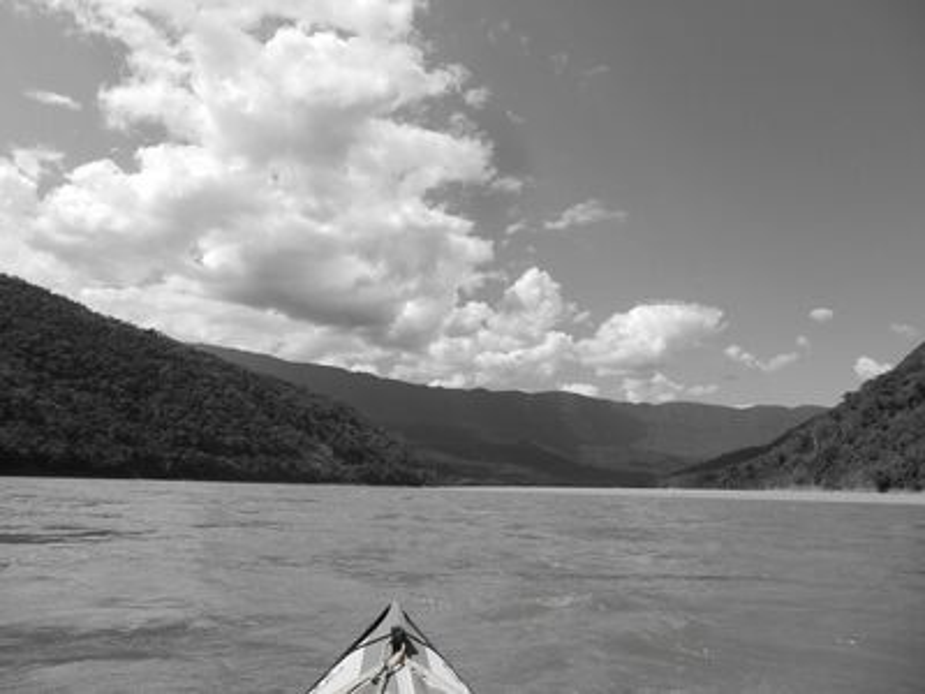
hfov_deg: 69.4
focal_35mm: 25
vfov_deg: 54.9
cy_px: 347
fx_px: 668
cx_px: 462
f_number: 7
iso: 160
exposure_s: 1/640
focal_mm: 4.5
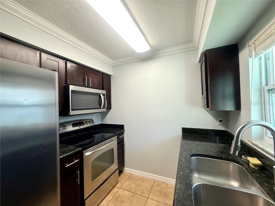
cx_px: 138
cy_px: 103
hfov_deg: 102.1
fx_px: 111
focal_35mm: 14
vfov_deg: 85.7
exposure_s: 1/120
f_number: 2.2
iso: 125
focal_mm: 2.22
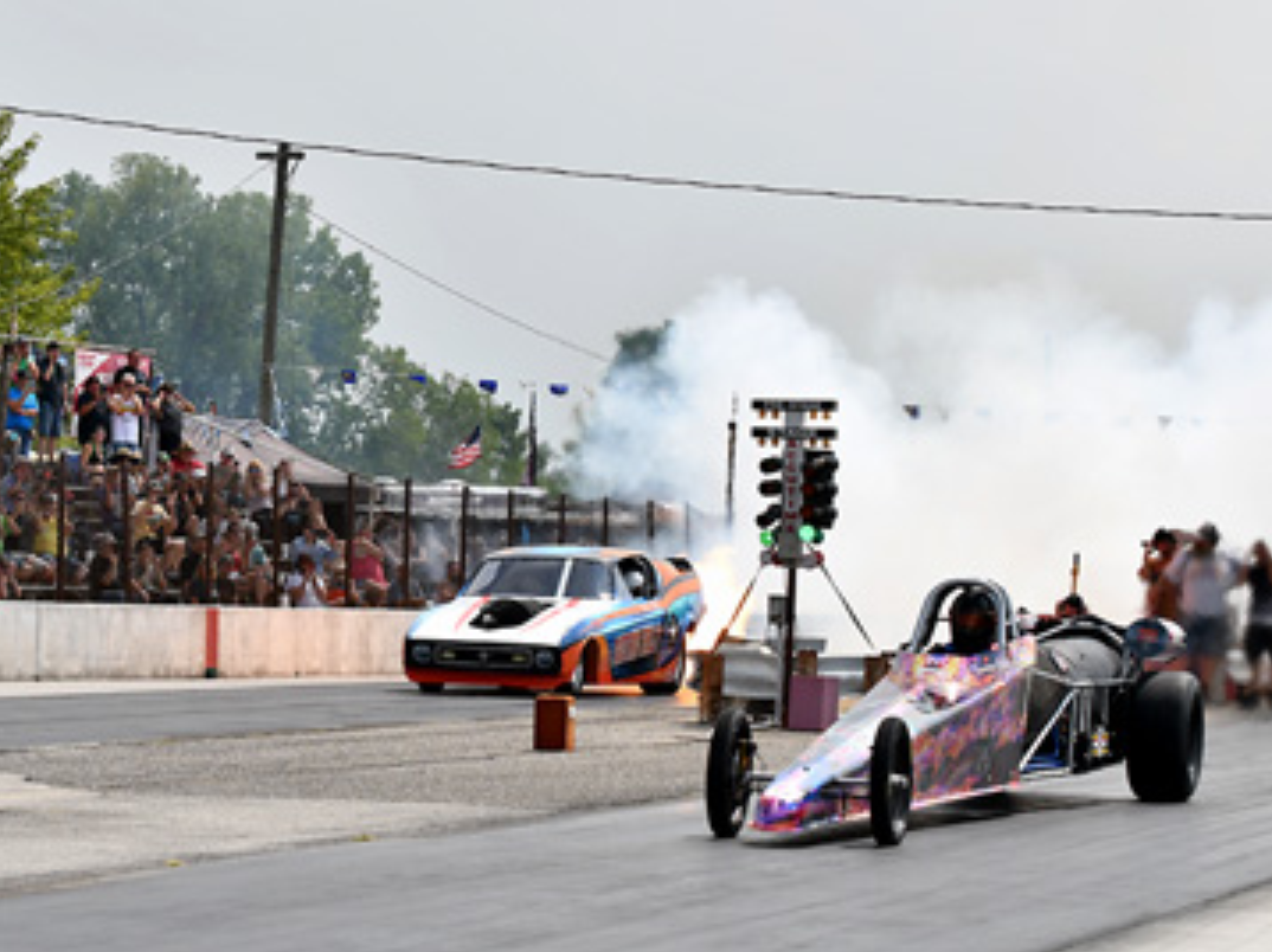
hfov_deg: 14.0
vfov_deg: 10.5
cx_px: 654
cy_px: 581
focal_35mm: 141
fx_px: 5178
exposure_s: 1/1250
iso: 160
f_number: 5.6
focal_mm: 70
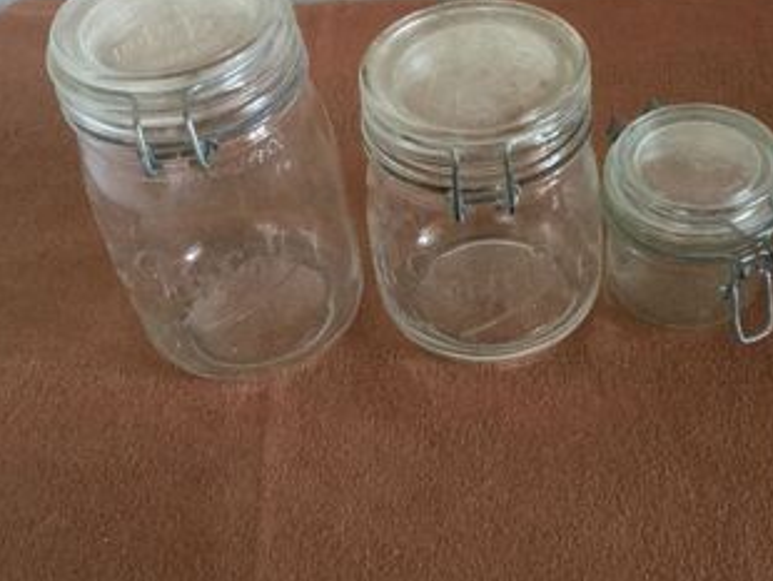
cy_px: 294
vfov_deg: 30.3
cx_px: 476
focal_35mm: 48
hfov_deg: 39.4
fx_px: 1073
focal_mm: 3.3
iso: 250
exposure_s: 1/17
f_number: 2.4
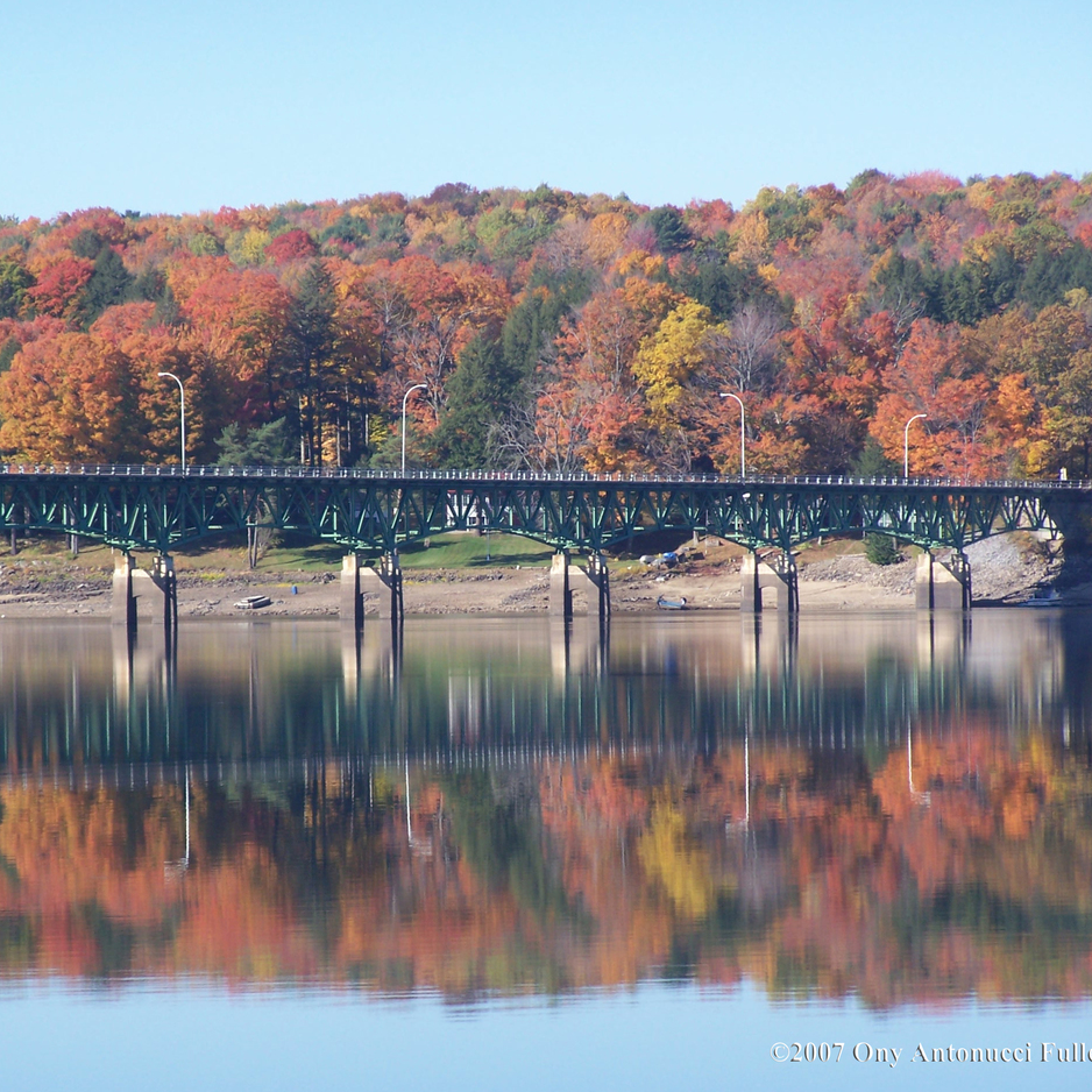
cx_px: 480
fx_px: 8137
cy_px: 536
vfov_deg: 7.7
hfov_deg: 7.7
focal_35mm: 228
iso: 80
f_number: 3.2
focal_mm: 31.3
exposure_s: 1/750
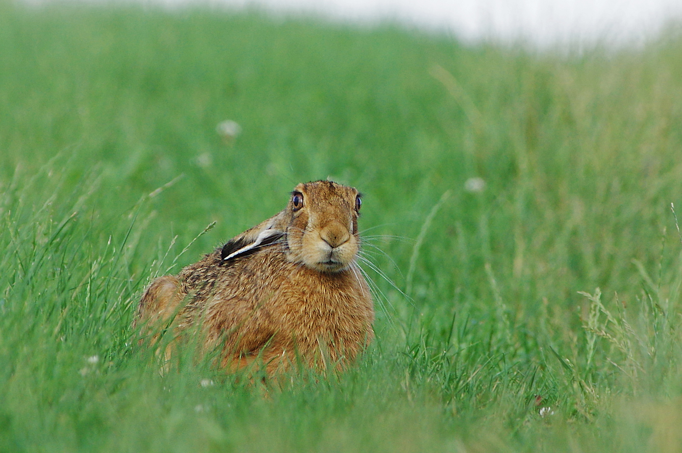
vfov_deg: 2.2
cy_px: 226
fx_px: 11925
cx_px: 341
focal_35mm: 630
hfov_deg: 3.3
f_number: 6.3
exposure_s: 1/500
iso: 400
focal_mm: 420
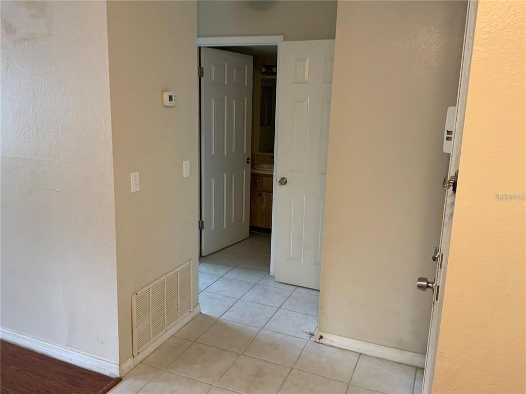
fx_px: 441
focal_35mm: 29
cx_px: 263
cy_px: 197
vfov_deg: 48.2
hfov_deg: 61.7
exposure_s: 1/60
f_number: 1.8
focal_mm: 3
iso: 125
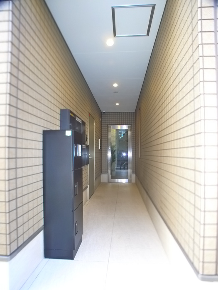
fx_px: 202
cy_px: 145
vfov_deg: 71.6
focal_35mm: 24
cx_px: 109
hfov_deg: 56.8
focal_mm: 5.1
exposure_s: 1/60
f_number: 2
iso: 400
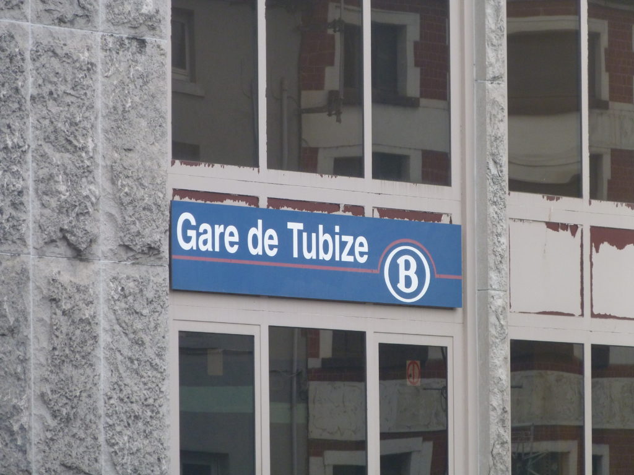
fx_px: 6484
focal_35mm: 354
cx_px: 317
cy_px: 238
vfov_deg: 4.2
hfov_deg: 5.6
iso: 250
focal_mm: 63.7
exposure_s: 1/100
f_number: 4.1
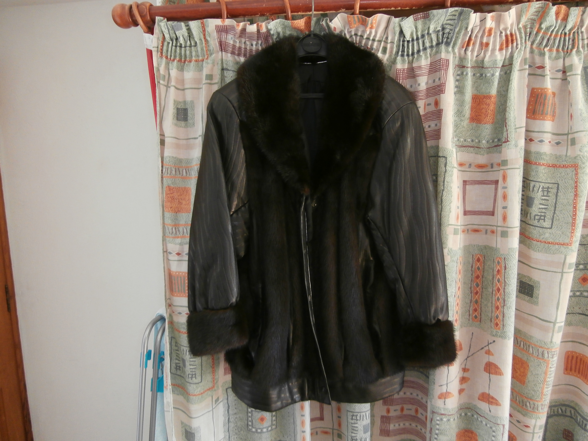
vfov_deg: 56.8
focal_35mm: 24
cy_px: 220
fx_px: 408
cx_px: 294
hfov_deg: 71.6
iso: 200
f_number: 3
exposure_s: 1/30
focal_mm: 4.2
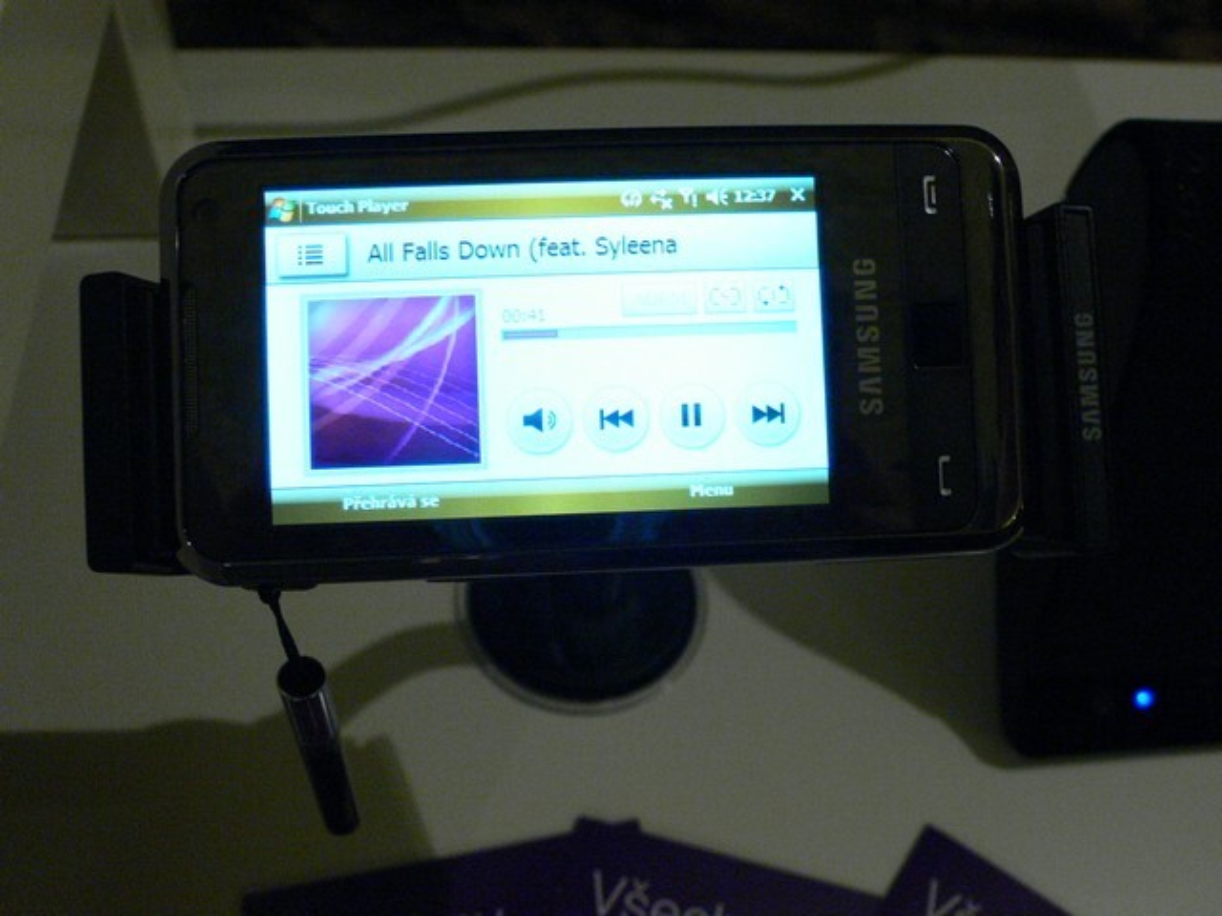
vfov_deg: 41.8
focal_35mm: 34
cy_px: 458
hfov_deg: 54.0
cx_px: 611
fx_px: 1200
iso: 200
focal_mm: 6.3
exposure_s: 1/15
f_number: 2.8
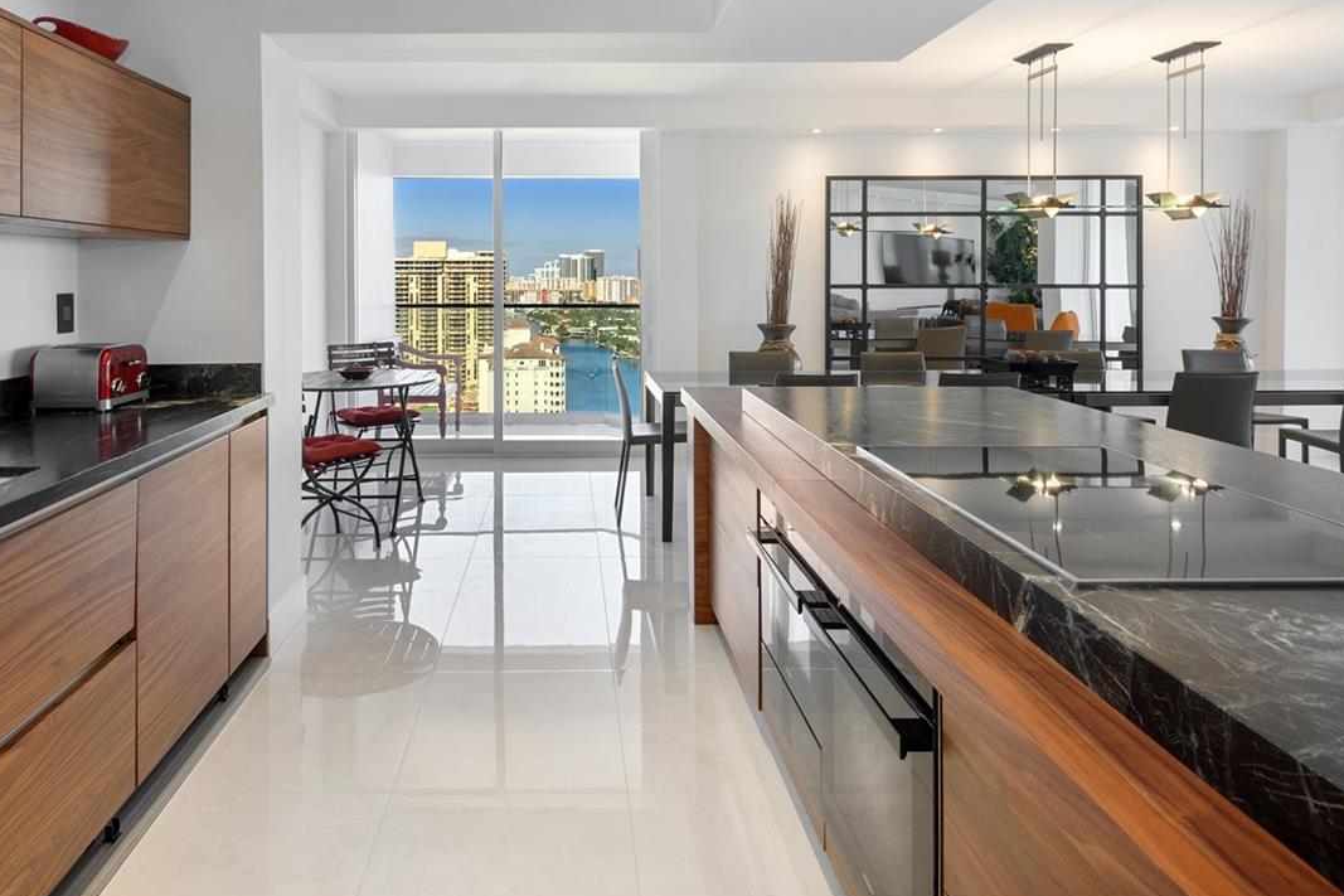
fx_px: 896
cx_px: 574
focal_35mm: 24
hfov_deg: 73.3
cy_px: 236
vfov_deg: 51.1
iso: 250
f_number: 8
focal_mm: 16
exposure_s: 1/60
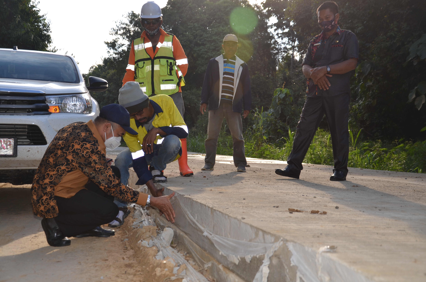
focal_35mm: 45
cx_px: 213
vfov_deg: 29.7
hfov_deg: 43.7
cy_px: 141
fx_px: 531
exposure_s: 1/250
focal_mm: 30
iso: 100
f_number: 5
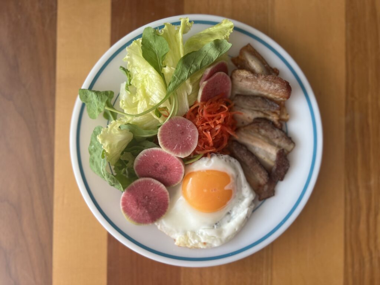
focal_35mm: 26
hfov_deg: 67.3
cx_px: 190
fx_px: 285
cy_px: 142
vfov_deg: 53.1
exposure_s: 1/121
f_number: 1.5
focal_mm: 5.7
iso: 64
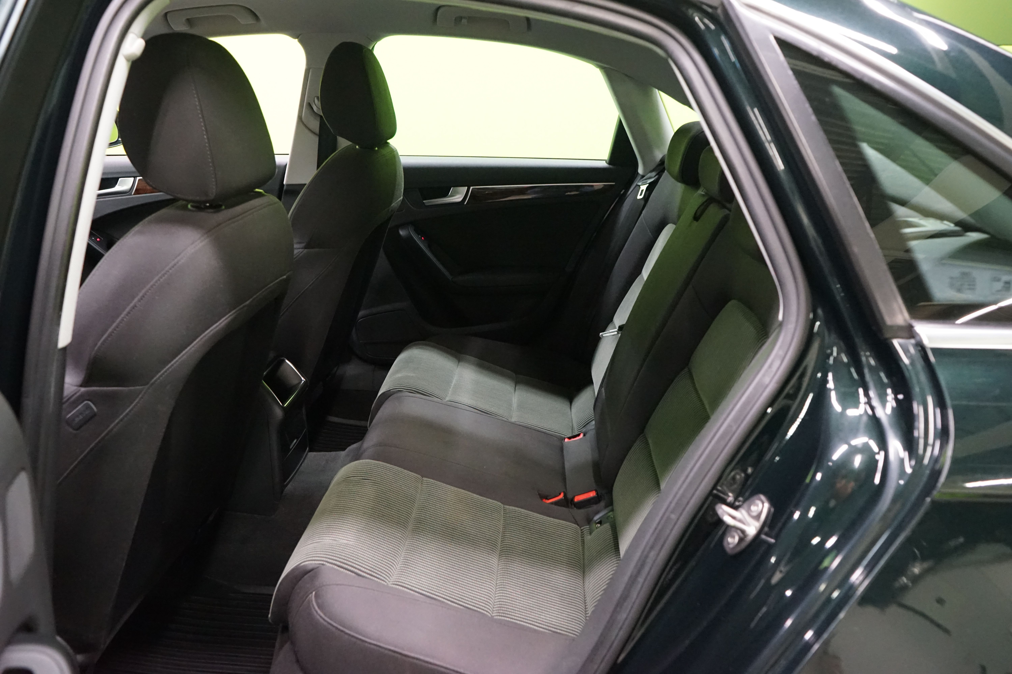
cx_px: 506
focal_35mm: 28
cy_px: 337
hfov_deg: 65.5
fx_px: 787
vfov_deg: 46.4
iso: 6400
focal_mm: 28
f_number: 6.3
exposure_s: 1/40
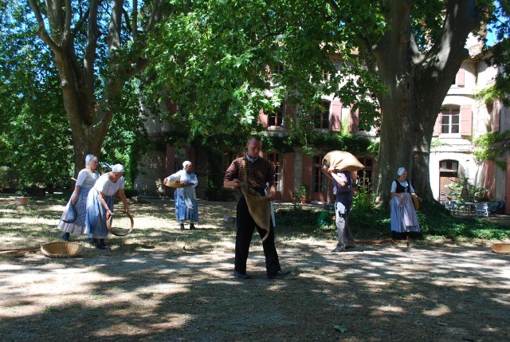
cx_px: 255
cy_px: 171
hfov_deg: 53.1
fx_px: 511
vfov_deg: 37.0
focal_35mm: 36
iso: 160
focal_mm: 24
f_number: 5.6
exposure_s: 1/125
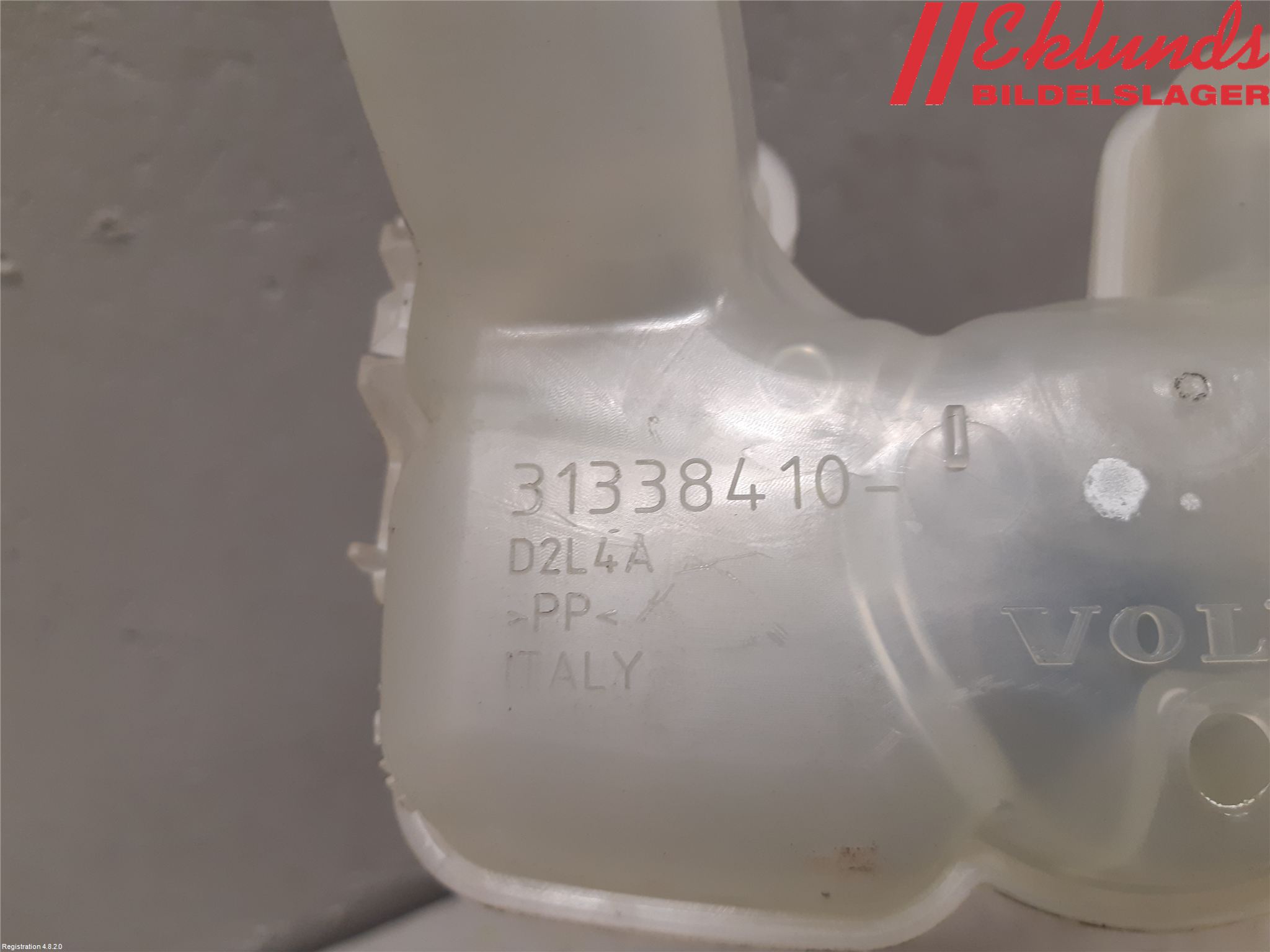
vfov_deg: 53.1
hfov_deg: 67.3
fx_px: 954
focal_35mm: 26
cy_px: 476
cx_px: 635
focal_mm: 3.93
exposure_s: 1/50
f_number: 1.7
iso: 125
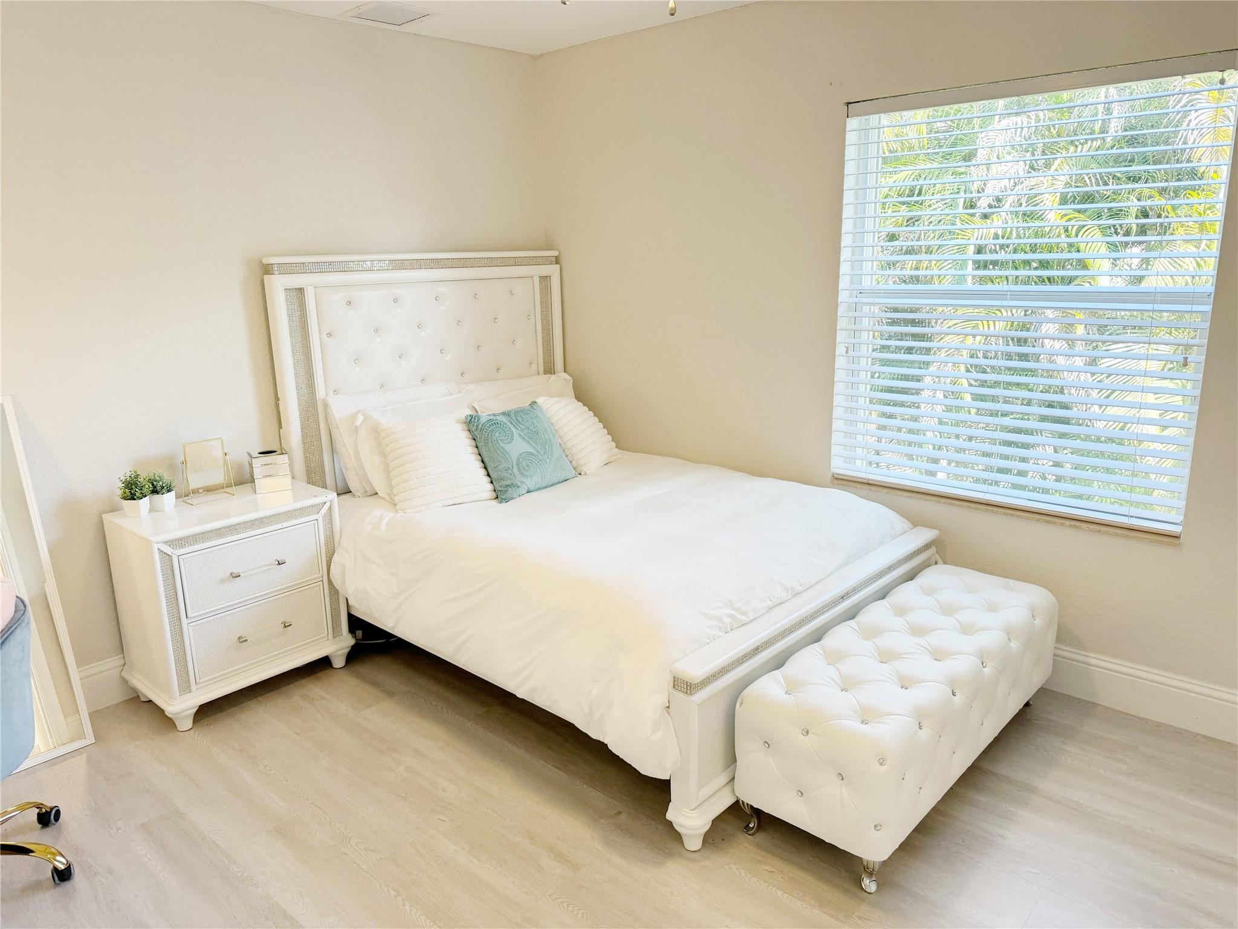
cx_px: 619
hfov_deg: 71.6
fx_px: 858
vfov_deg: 56.8
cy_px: 464
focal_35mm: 24
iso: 125
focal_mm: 6.86
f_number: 1.78
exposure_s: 1/120
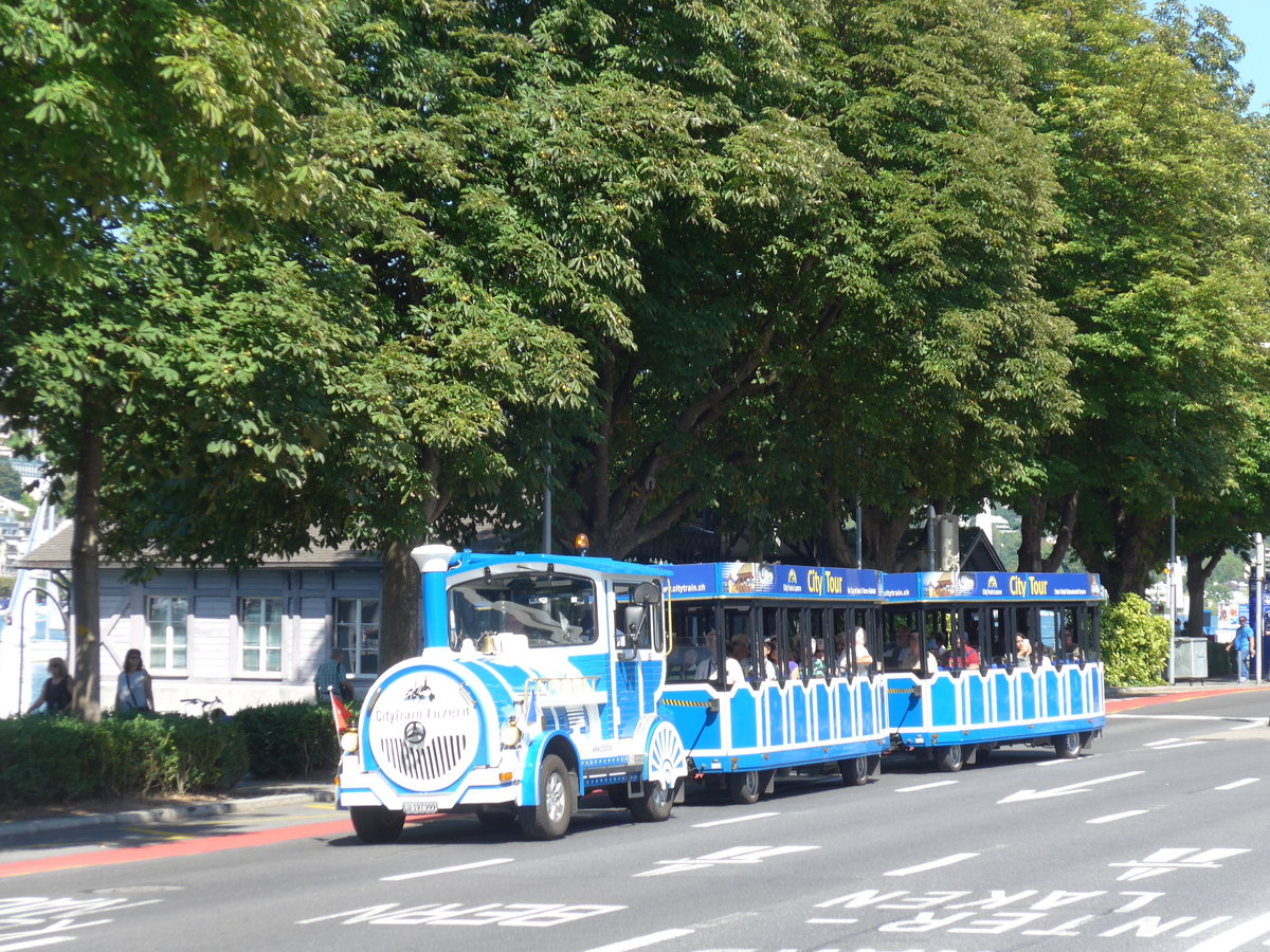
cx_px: 635
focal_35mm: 86
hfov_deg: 22.8
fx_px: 3155
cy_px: 476
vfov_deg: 17.2
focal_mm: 17
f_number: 4.5
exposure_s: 1/200
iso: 80
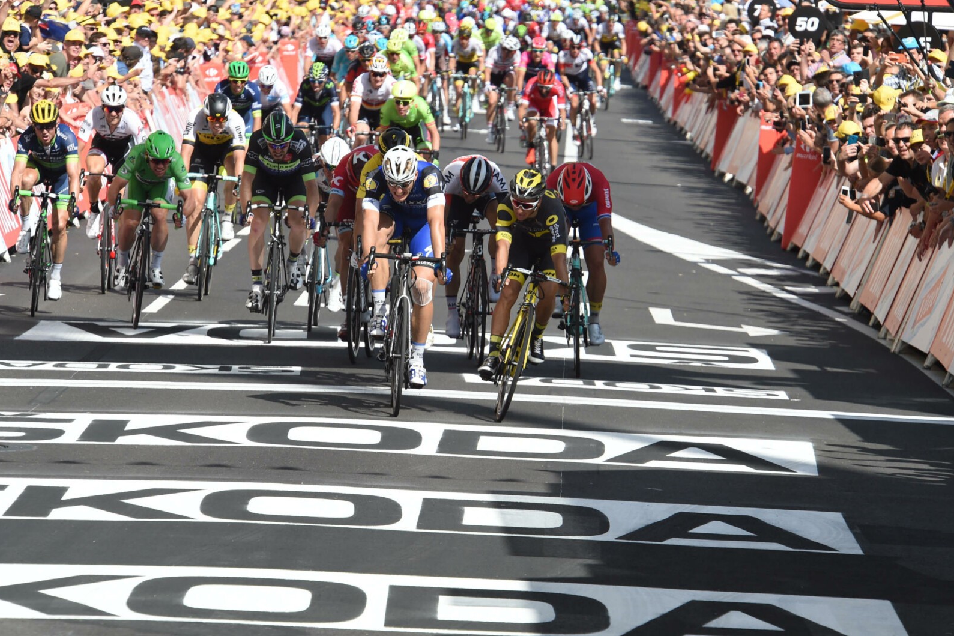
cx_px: 477
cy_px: 317
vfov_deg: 4.1
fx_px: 8796
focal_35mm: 332
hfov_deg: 6.2
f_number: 14
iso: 1000
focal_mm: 330
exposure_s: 1/1000
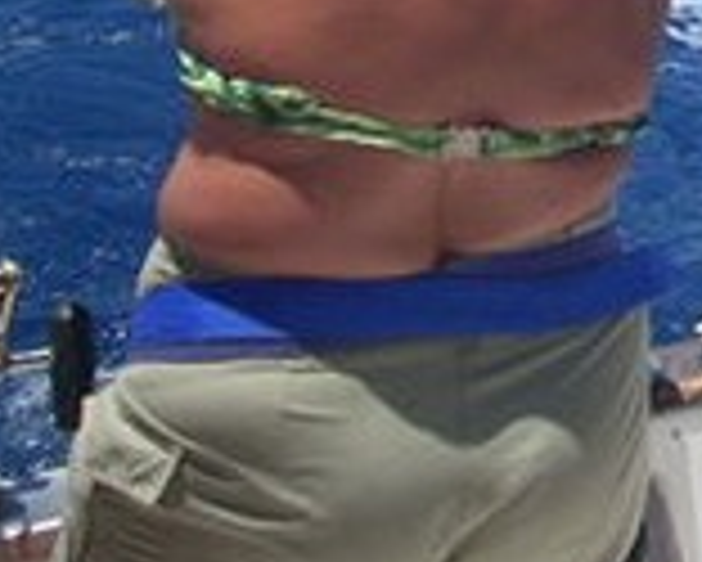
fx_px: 3035
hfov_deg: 12.8
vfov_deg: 10.1
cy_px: -405
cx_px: 900
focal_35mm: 146
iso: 64
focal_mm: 6.2
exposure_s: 1/261
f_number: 5.6
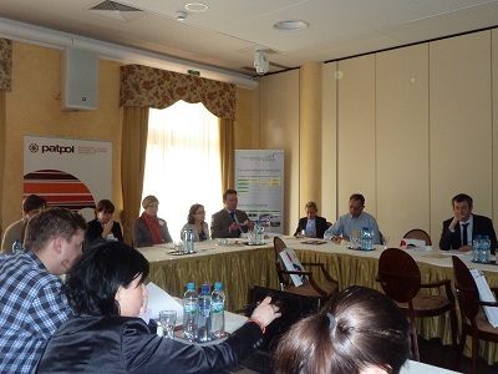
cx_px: 249
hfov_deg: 56.8
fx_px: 460
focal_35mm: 32
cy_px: 187
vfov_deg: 44.2
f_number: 3.5
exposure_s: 1/30
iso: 400
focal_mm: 5.3
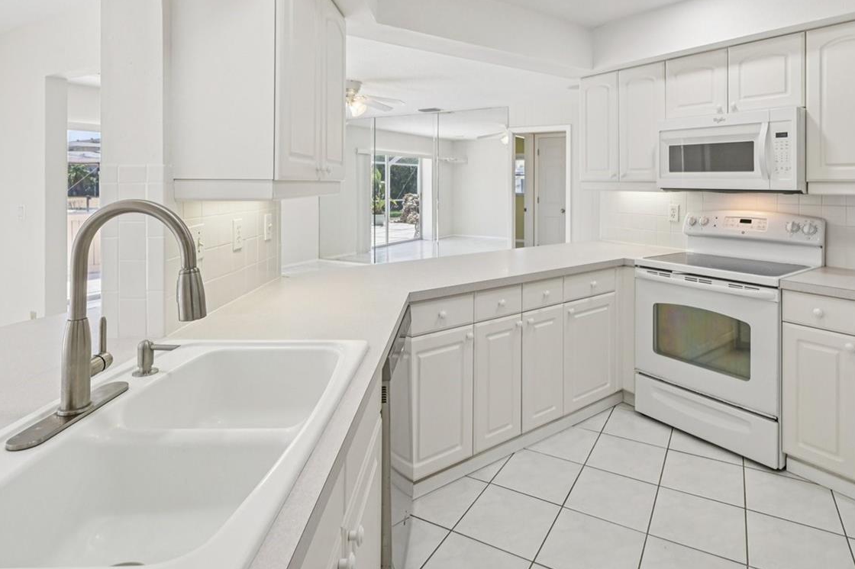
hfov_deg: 83.7
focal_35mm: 20
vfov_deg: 60.2
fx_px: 475
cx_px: 474
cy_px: 183
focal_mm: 14
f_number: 8
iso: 400
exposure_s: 1/100
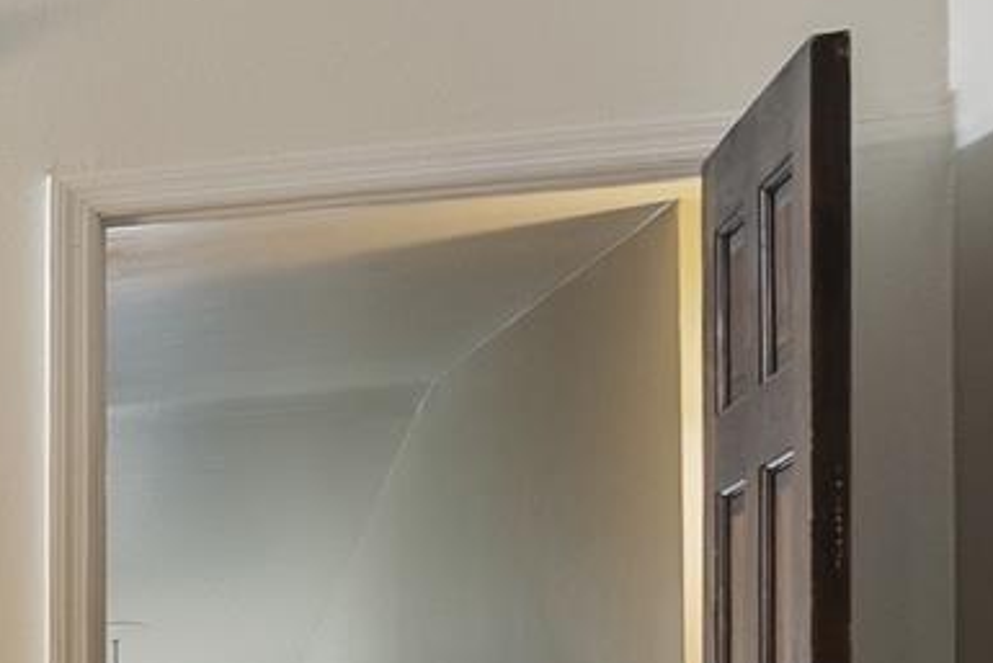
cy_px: 916
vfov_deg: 12.3
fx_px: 2959
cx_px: -1710
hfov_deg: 12.4
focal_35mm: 107
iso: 640
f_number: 9
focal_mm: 16.5
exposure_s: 1/1.25
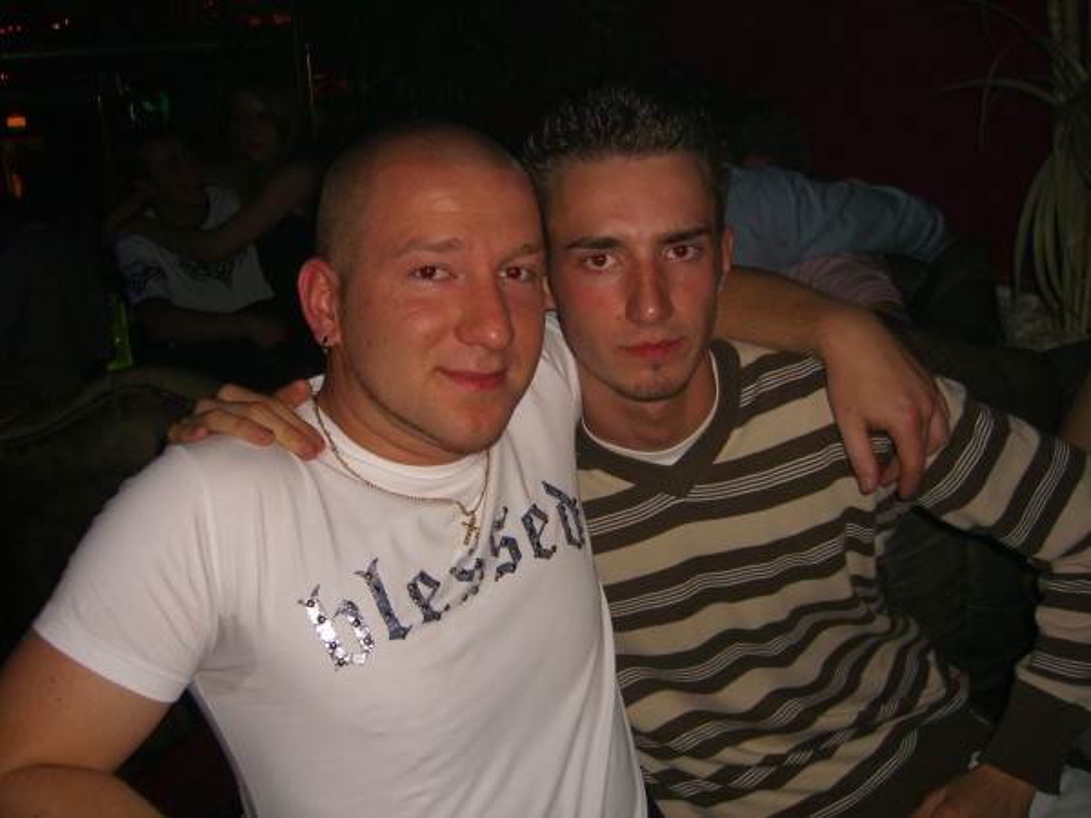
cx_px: 546
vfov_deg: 37.7
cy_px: 409
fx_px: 1198
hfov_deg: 49.0
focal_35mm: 38
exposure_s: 1/60
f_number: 2.8
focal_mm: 7.9
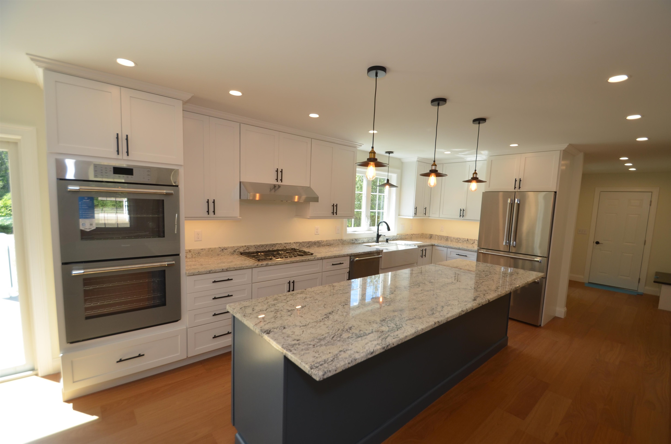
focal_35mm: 15
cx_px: 336
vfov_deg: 77.1
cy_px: 222
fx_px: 279
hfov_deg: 100.5
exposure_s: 1/125
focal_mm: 10
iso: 200
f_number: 5.6
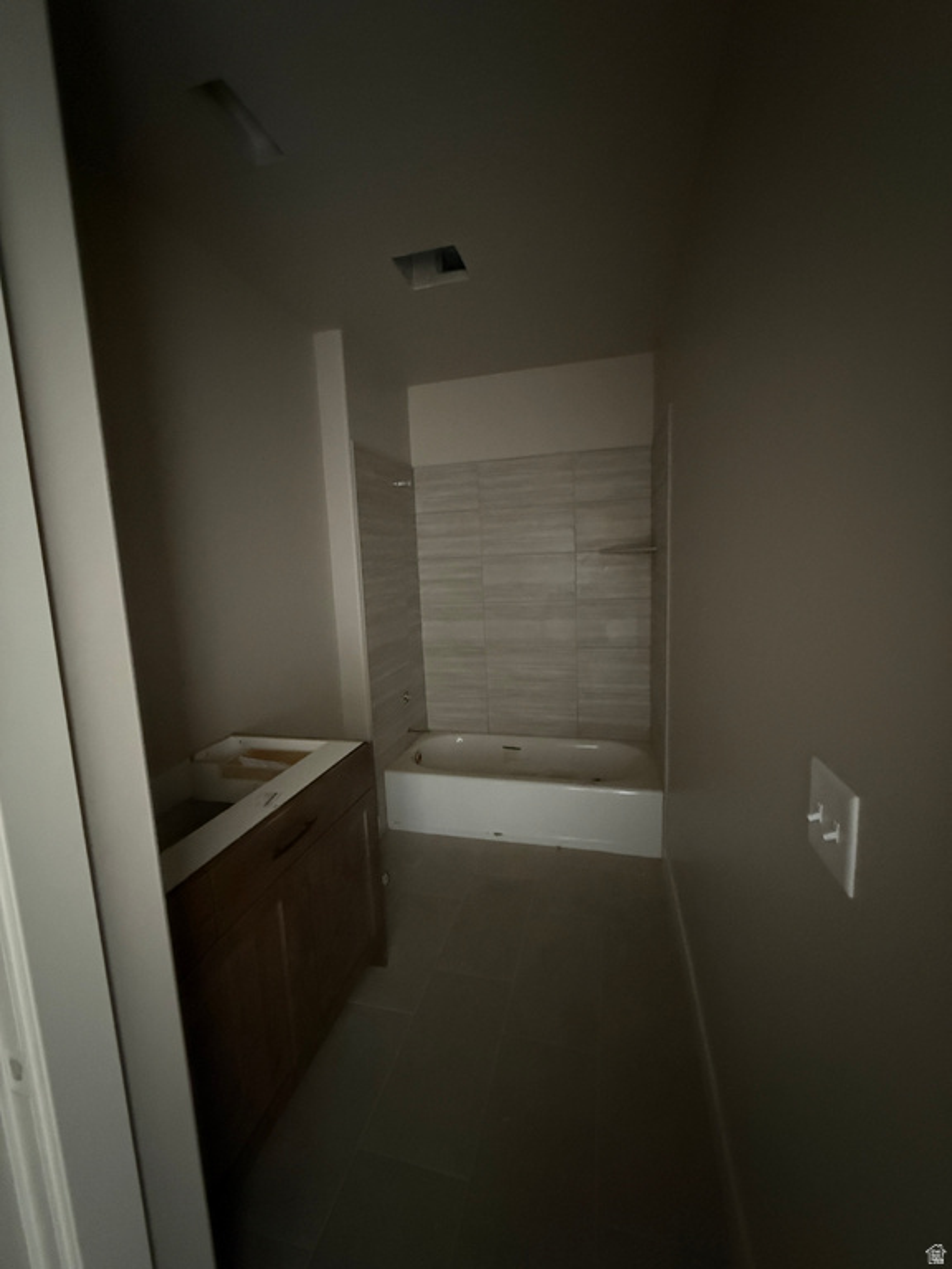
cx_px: 476
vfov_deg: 102.1
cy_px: 634
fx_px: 513
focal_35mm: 14
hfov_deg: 85.7
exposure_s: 1/30
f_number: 2.2
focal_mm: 2.22
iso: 2000
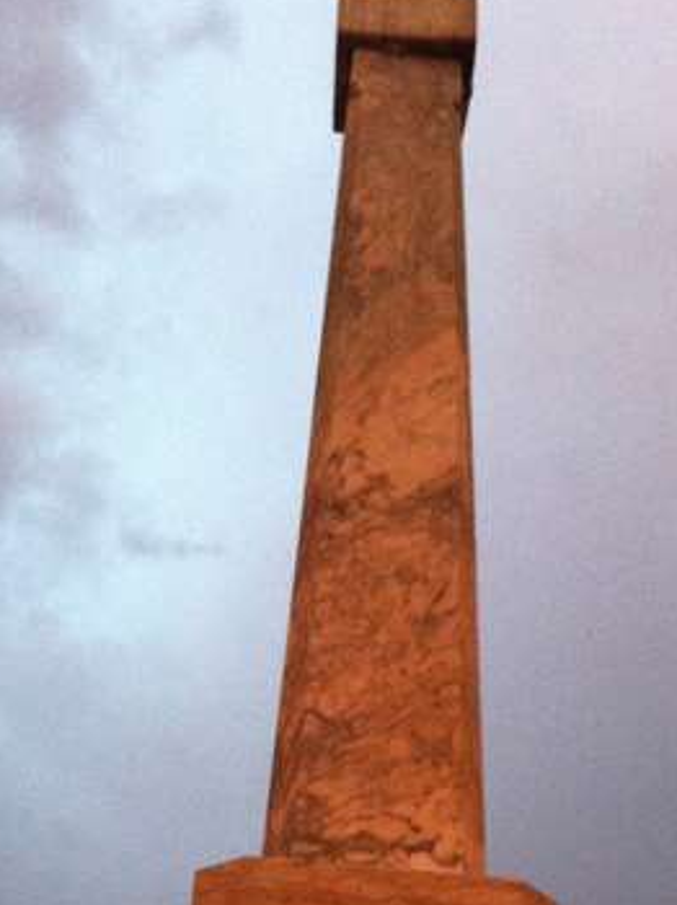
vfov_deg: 23.3
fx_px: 2089
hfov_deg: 18.4
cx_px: 357
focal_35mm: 80
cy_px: 933
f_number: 2.8
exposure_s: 1/15
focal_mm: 3.85
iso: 320
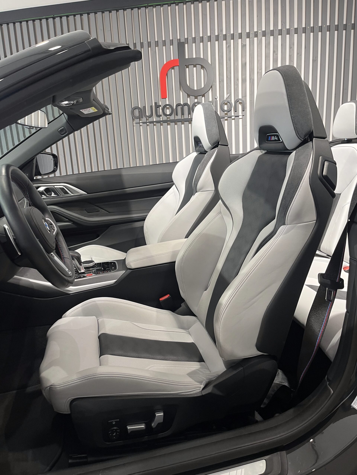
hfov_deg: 53.1
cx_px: 178
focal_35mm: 26
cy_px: 238
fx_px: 358
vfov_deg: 67.3
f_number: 1.6
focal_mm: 5.1
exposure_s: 1/50
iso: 80
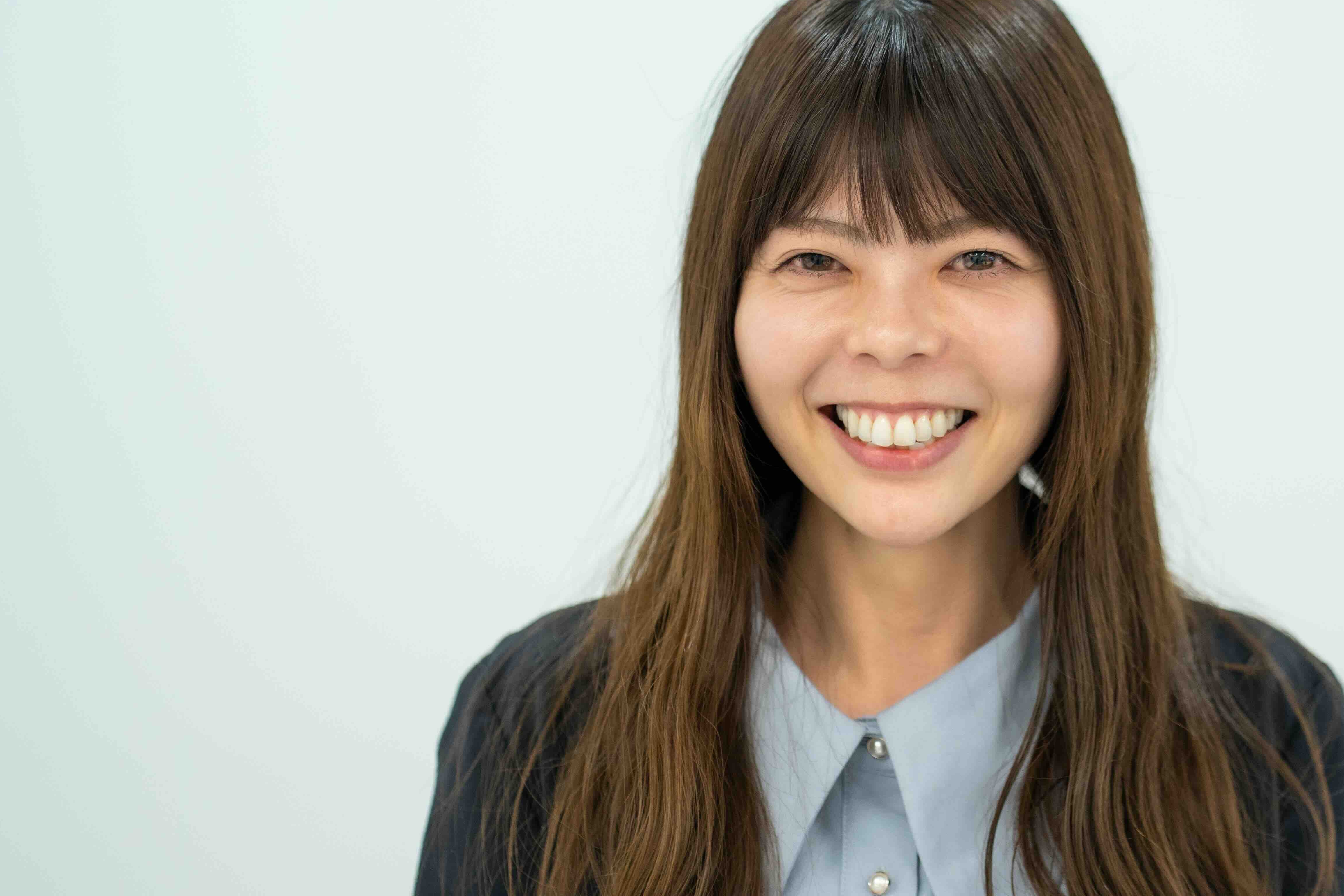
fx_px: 4704
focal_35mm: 126
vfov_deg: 10.9
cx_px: 897
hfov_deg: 16.2
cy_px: 452
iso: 500
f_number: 2.5
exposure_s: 1/200
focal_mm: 85
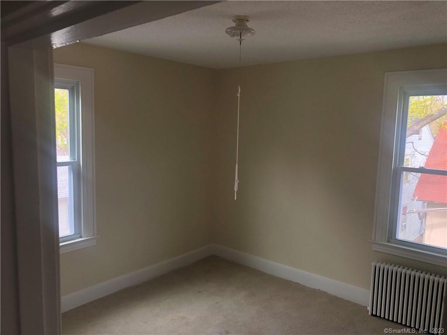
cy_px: 168
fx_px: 362
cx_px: 224
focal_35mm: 28
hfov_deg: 63.4
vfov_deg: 49.7
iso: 25
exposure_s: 1/120
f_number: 1.8
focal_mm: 3.99
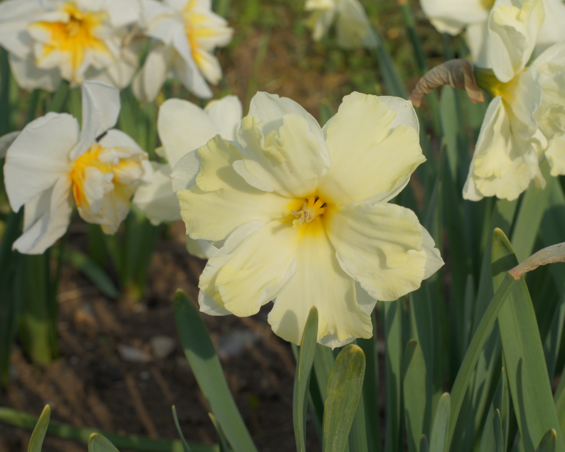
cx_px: 278
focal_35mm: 85
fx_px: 1421
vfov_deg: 18.1
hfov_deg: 22.5
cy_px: 227
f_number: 11
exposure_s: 1/250
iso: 200
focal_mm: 50
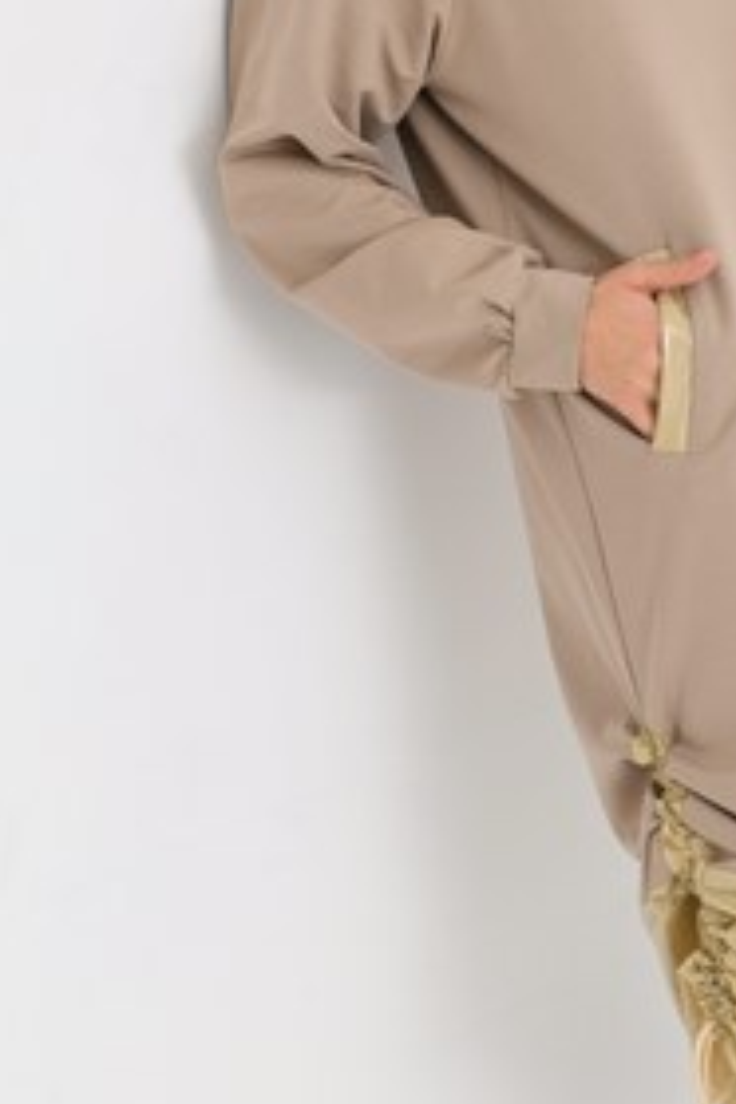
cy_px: 269
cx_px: 665
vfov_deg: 20.6
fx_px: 3005
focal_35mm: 98
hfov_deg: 13.8
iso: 100
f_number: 5.6
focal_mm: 48
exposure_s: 1/125
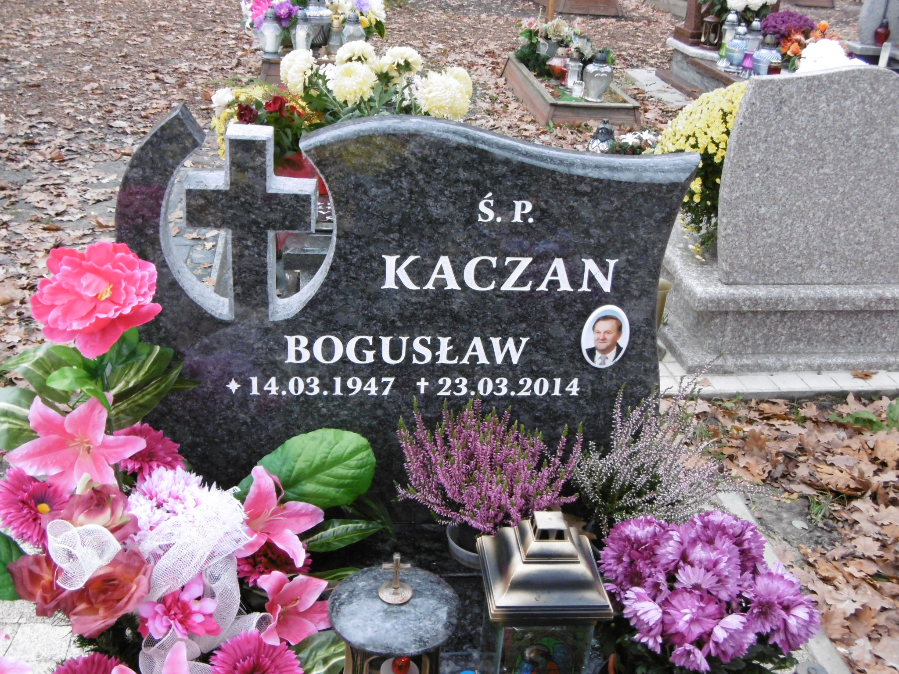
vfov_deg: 33.6
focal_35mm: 43
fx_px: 1117
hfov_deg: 43.9
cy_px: 337
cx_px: 450
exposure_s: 1/60
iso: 250
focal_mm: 7.7
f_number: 3.8
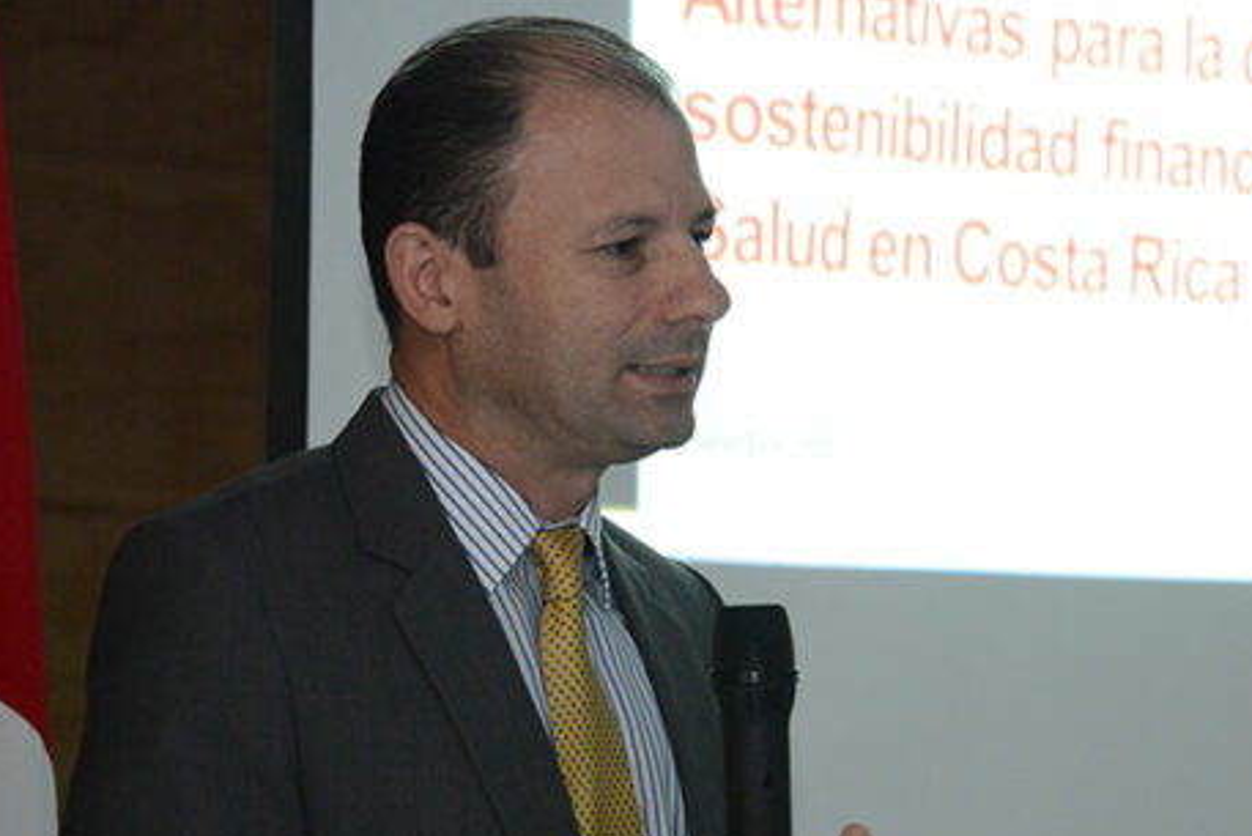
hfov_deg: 8.9
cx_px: 762
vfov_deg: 6.0
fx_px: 8001
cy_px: 593
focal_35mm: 230
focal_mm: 150
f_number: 5.6
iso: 4000
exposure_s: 1/80
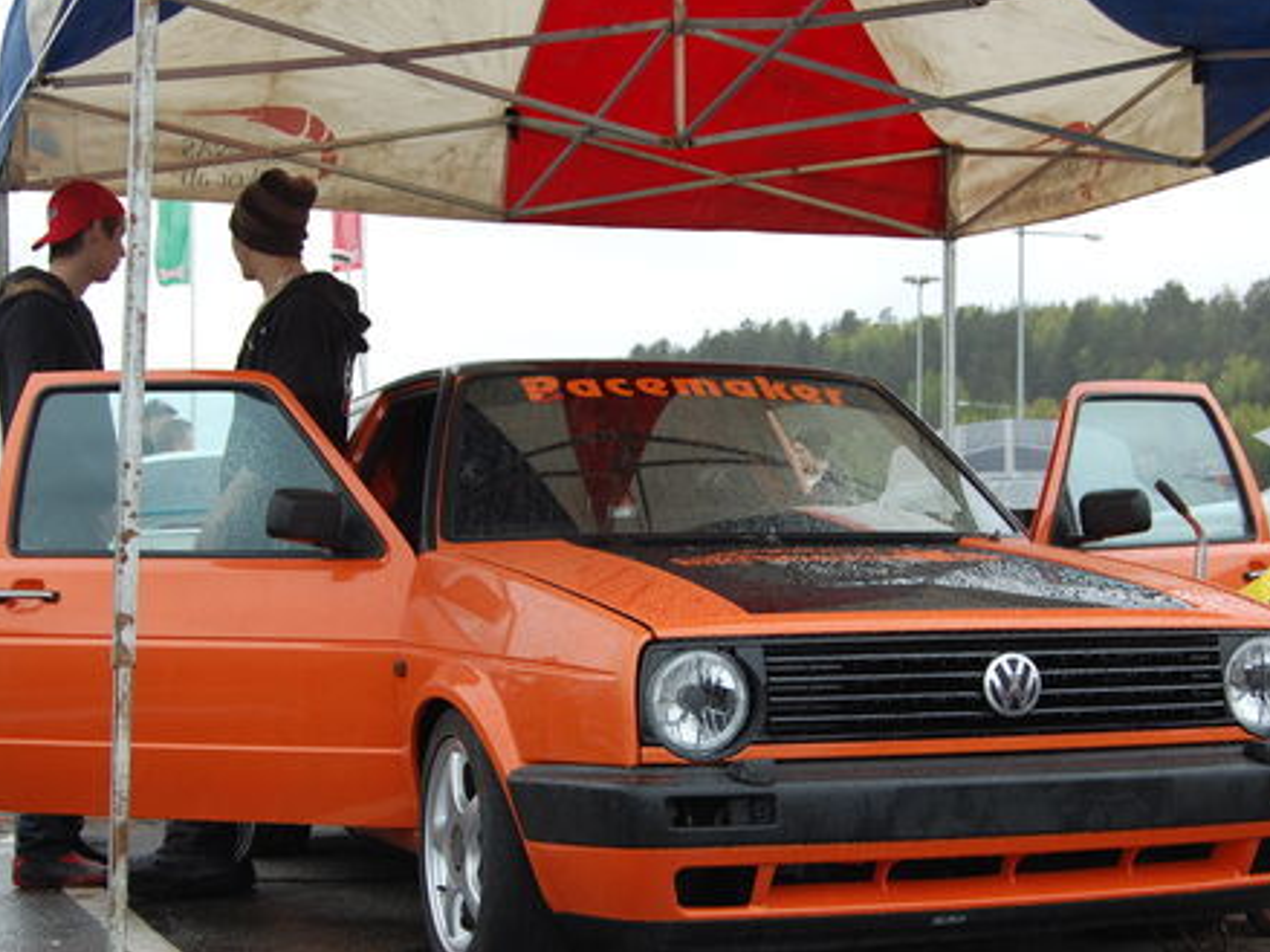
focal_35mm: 63
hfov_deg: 30.7
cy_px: 553
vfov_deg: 23.3
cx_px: 691
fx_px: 2311
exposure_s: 1/125
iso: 200
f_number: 5.6
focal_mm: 30
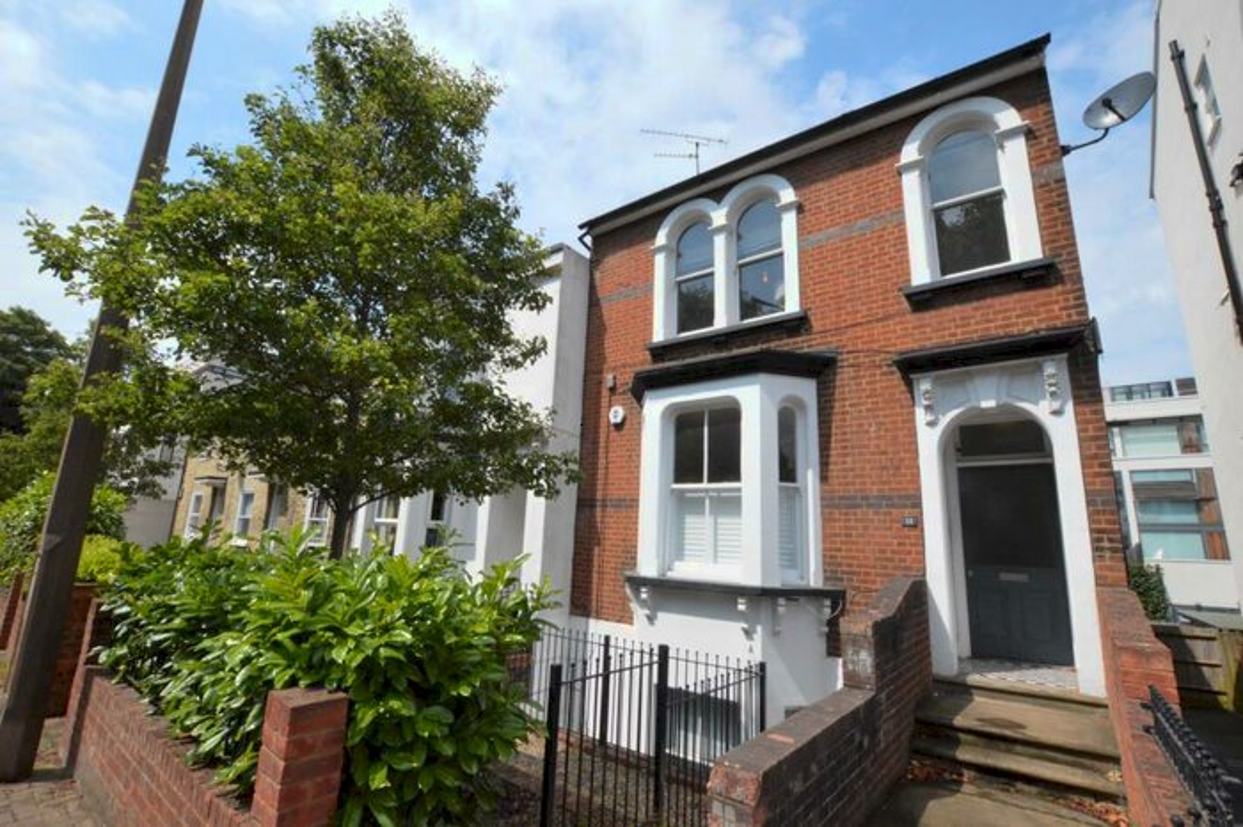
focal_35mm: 15
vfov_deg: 77.3
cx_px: 622
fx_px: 518
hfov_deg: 100.4
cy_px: 414
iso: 3200
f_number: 16
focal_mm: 10
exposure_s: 1/1000
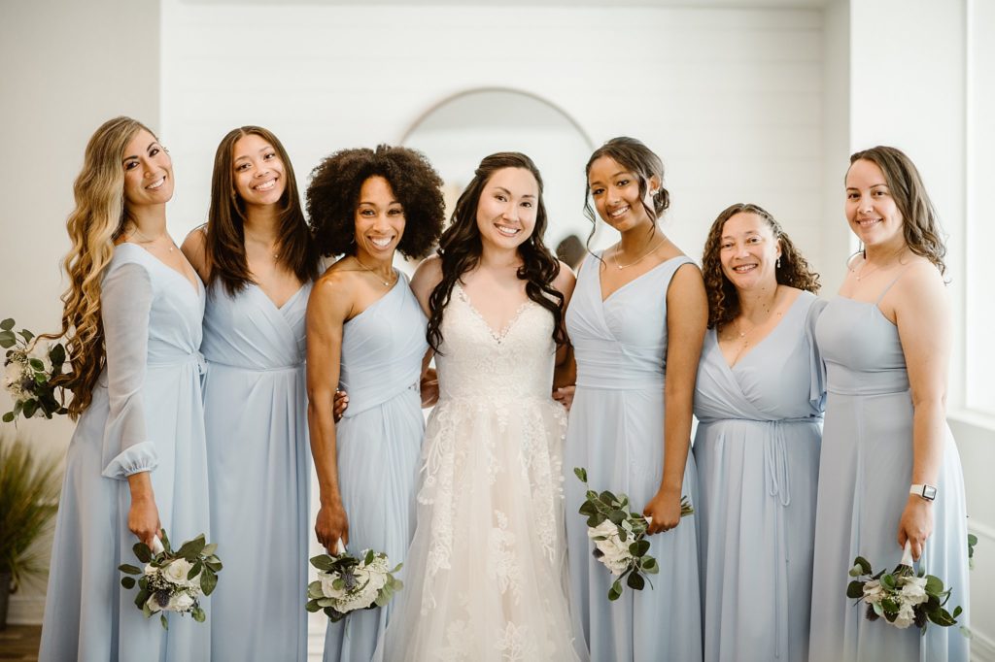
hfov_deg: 23.9
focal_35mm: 85
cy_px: 331
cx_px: 498
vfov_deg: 16.1
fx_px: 2348
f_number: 1.8
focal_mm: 85
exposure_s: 1/500
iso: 640
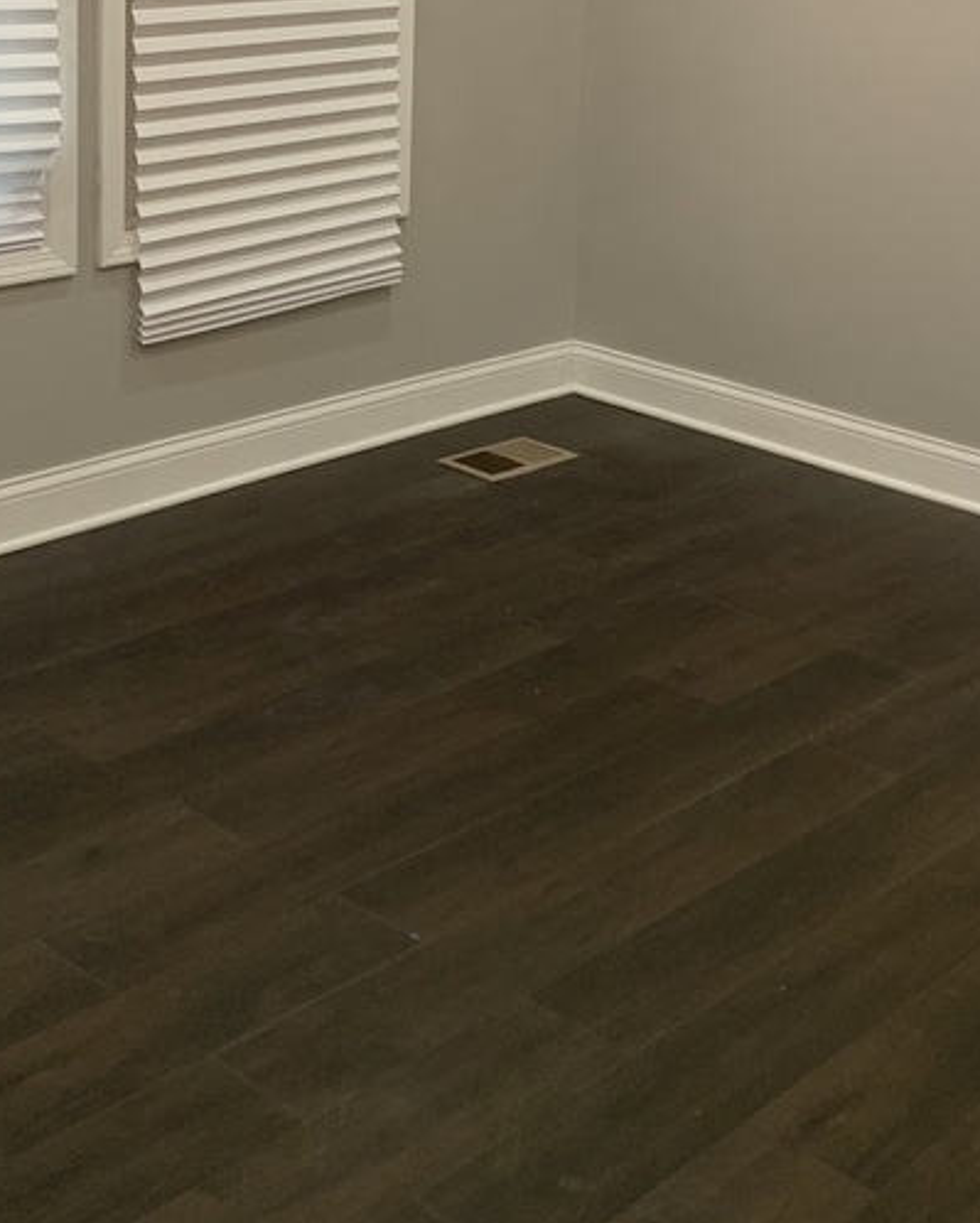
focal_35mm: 55
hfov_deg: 27.6
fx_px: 1992
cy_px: 135
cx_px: 589
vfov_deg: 32.5
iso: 125
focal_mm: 4.25
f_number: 1.8
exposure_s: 1/60
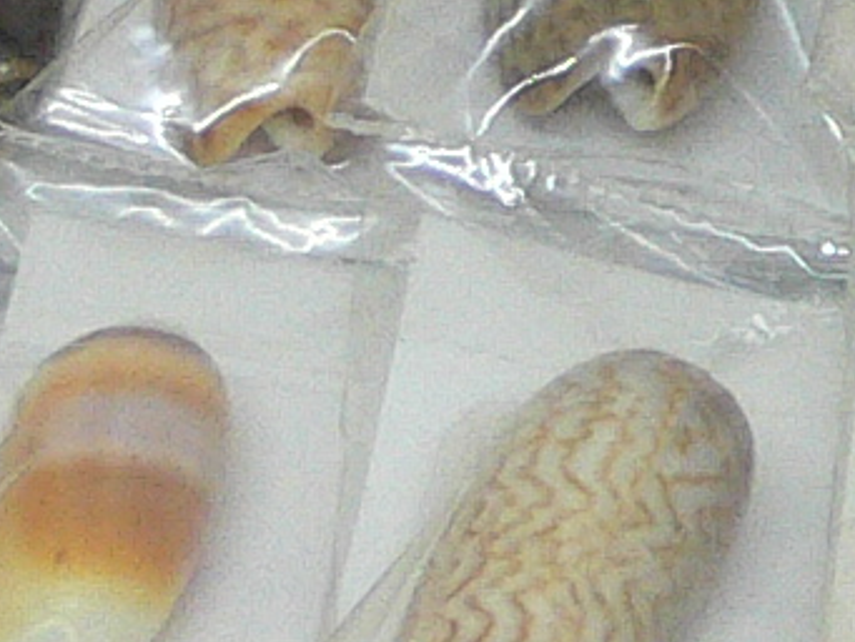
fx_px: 5115
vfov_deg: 7.1
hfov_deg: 9.0
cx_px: 1685
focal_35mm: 207
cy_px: -201
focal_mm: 4.6
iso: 200
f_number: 2.8
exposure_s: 1/60
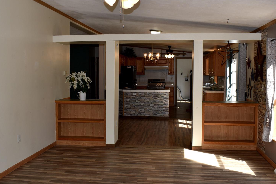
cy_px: 82
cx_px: 138
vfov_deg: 35.0
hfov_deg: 50.7
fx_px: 291
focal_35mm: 38
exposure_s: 1/125
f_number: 5.6
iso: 160
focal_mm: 18
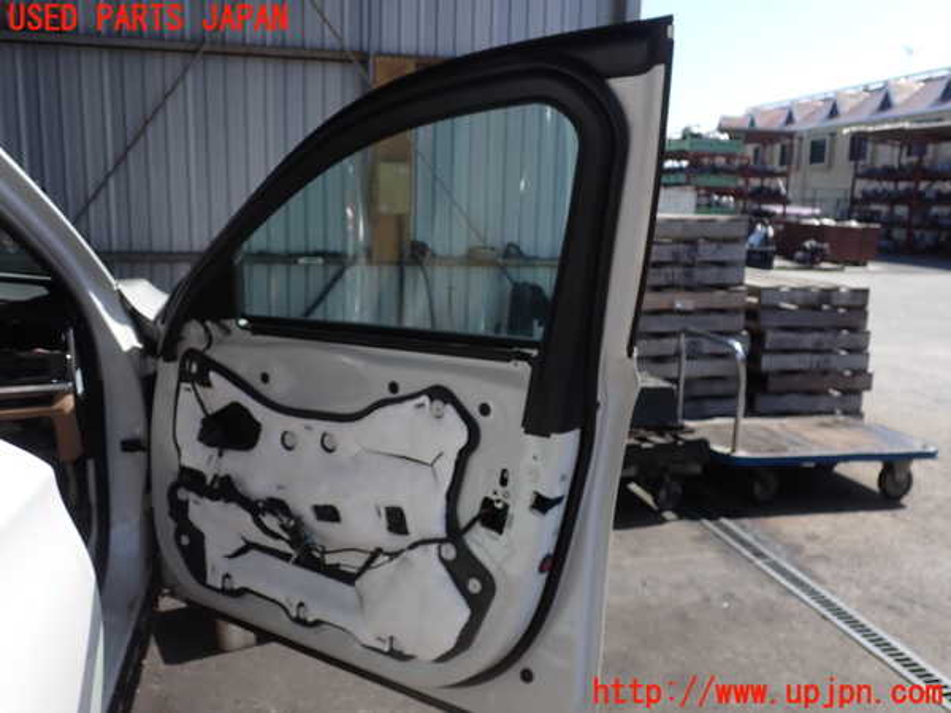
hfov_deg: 60.0
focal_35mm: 30
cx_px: 476
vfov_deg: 46.8
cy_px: 356
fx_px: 824
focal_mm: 5.4
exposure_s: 1/800
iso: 100
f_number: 3.2
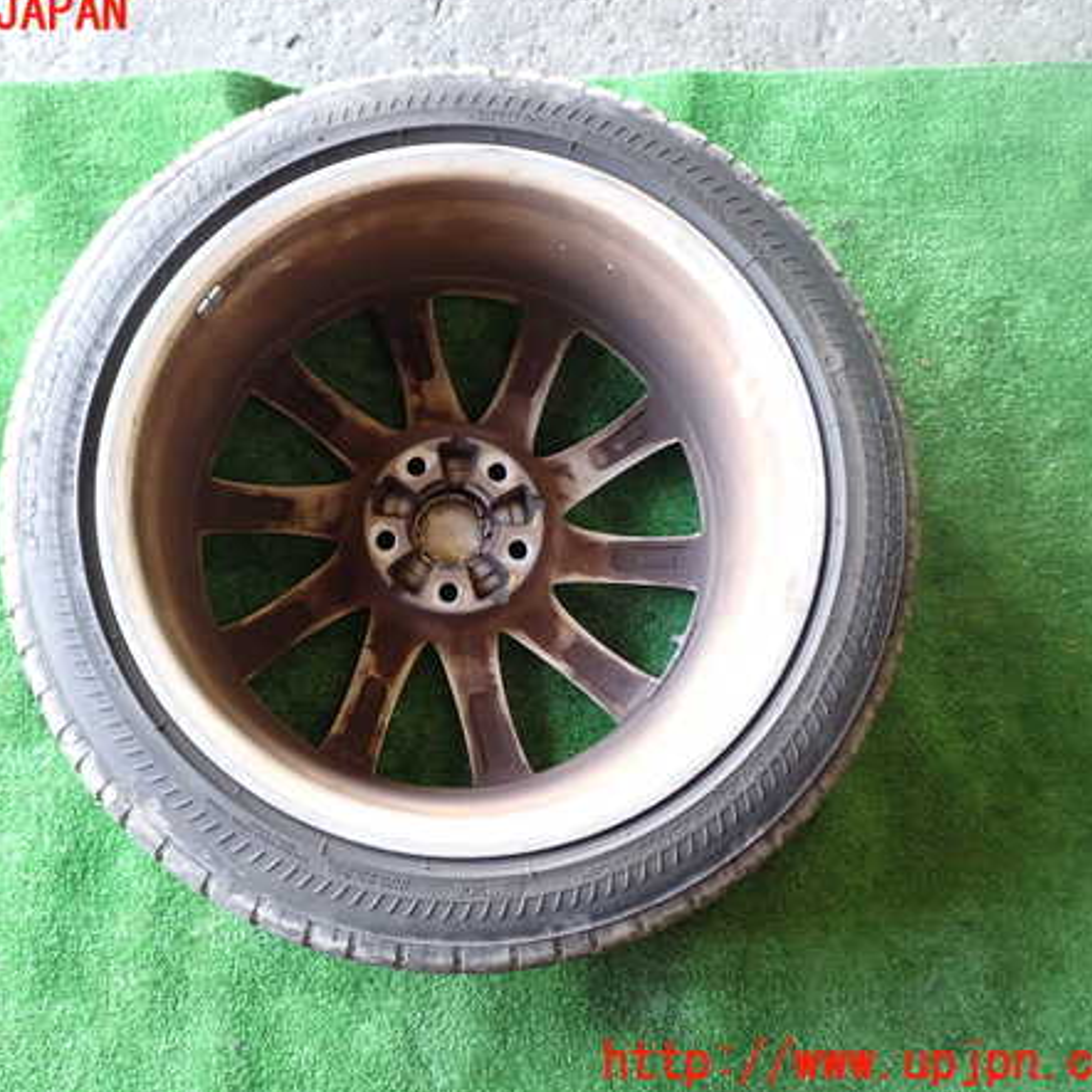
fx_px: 1285
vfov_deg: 46.0
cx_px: 420
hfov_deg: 45.7
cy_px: 539
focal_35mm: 36
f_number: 2.3
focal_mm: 5.4
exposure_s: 1/30
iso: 200
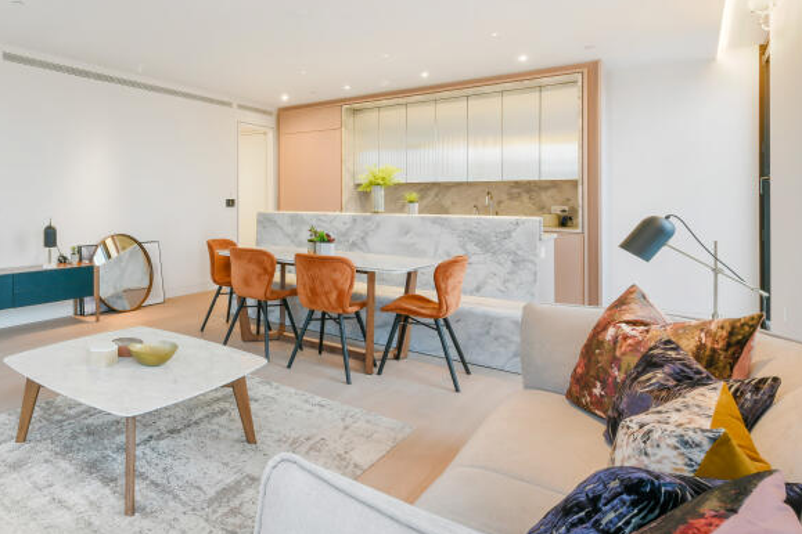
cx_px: 163
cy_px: 193
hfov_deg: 69.0
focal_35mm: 23
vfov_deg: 54.3
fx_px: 512
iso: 280
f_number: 16
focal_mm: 13
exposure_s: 1
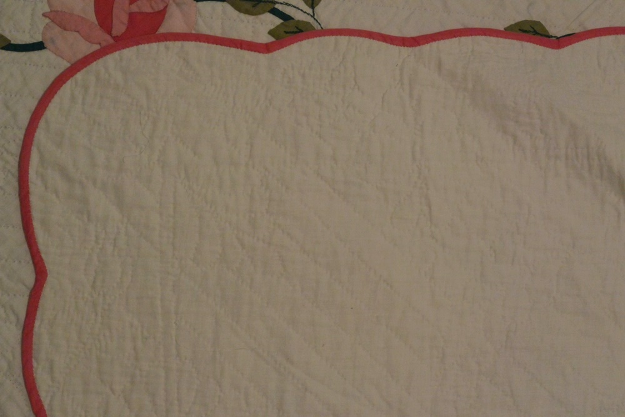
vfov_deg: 21.6
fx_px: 1094
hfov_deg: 31.9
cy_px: 208
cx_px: 312
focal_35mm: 63
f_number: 5
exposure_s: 1/60
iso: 560
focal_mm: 23.6
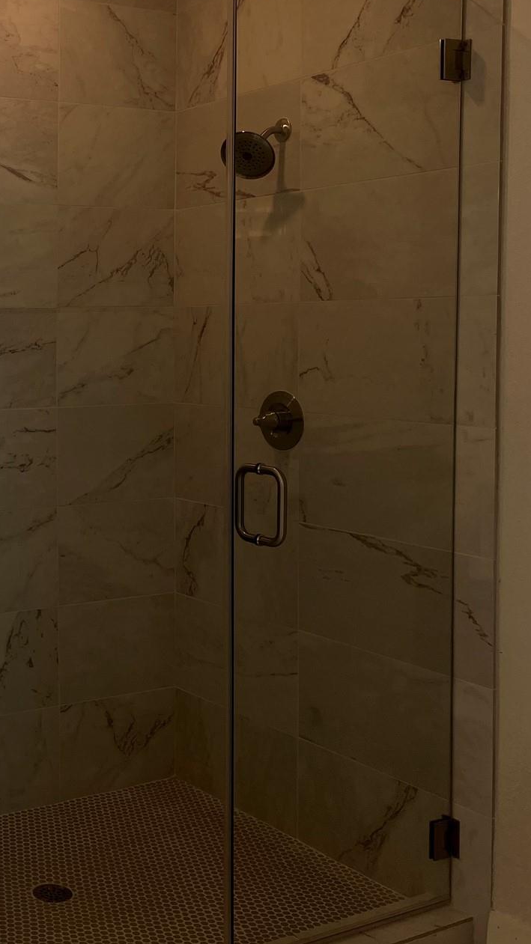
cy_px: 385
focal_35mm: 46
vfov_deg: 44.4
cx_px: -127
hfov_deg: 23.5
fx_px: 1152
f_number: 1.5
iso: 50
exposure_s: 1/567
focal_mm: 5.7
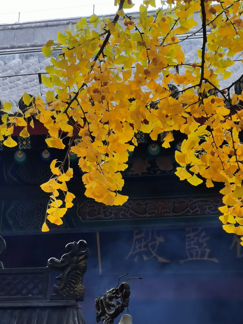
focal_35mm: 107
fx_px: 1002
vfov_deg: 18.3
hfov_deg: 13.8
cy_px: 207
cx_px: 135
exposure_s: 1/100
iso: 64
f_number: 2.4
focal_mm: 7.48
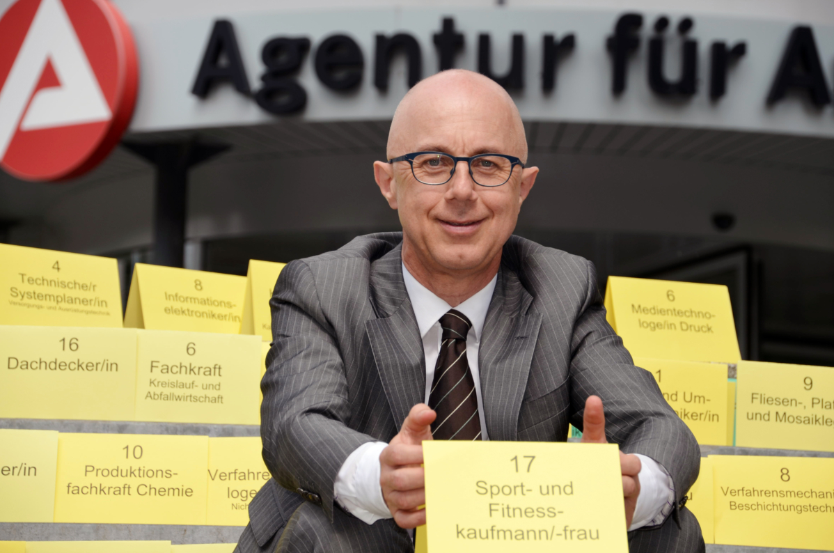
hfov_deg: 14.5
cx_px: 423
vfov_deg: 9.6
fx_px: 3284
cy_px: 274
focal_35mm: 142
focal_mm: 90
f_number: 5.6
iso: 100
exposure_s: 1/200
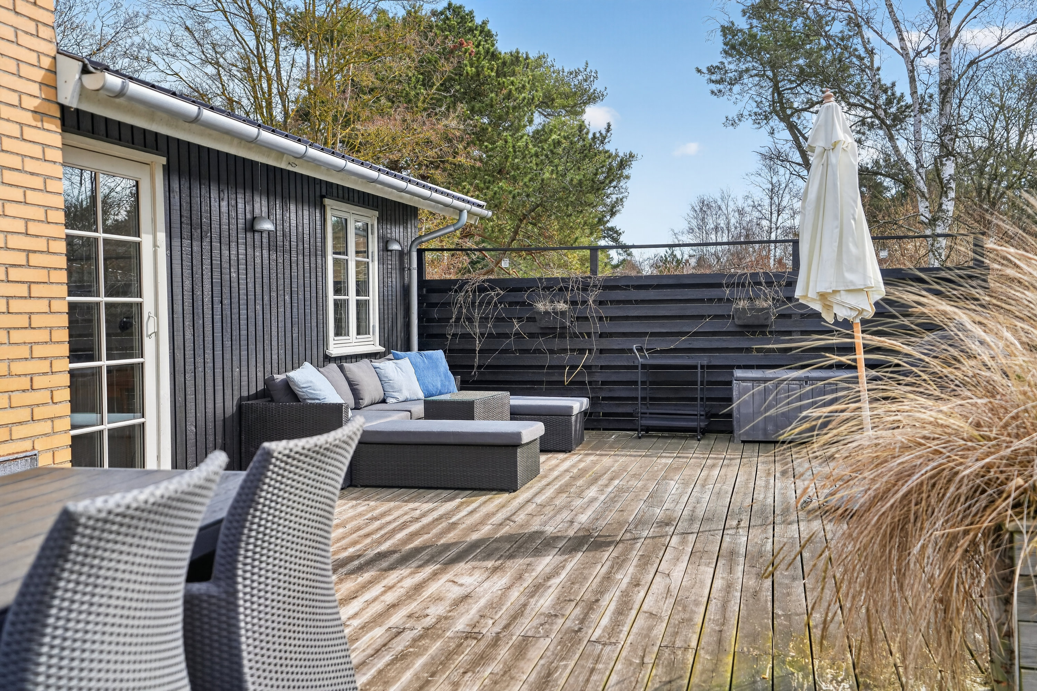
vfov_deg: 37.9
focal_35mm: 35
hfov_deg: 54.4
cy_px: 346
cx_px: 518
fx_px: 1008
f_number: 3.2
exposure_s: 1/2500
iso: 400
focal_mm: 35
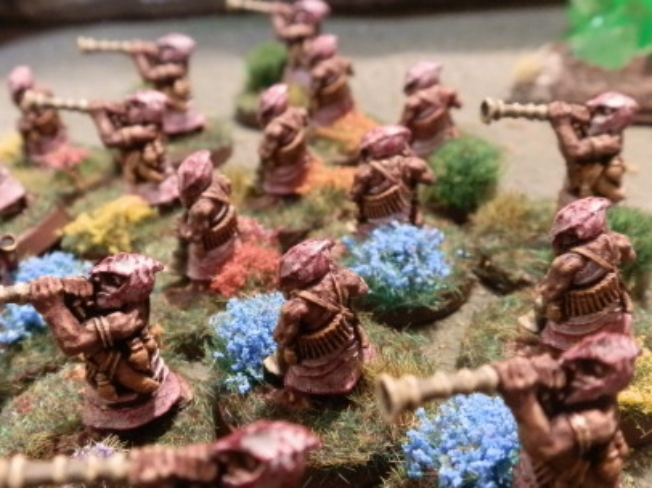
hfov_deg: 50.1
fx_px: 696
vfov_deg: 38.6
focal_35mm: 37
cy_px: 255
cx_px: 294
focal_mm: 5
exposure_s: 1/40
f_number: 3.1
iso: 400
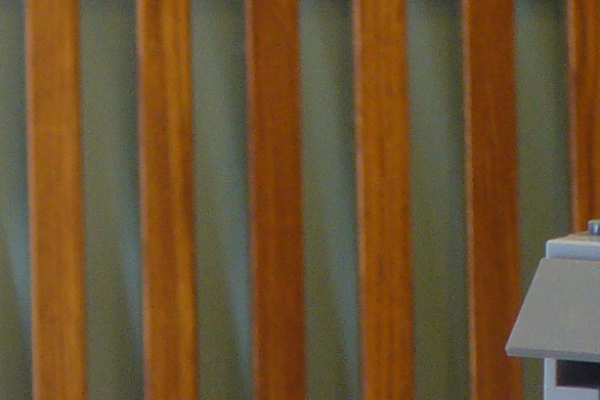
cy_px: 742
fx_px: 2801
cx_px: 292
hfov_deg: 12.2
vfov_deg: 7.9
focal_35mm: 168
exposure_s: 1/30
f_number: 2.8
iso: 100
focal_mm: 6.1
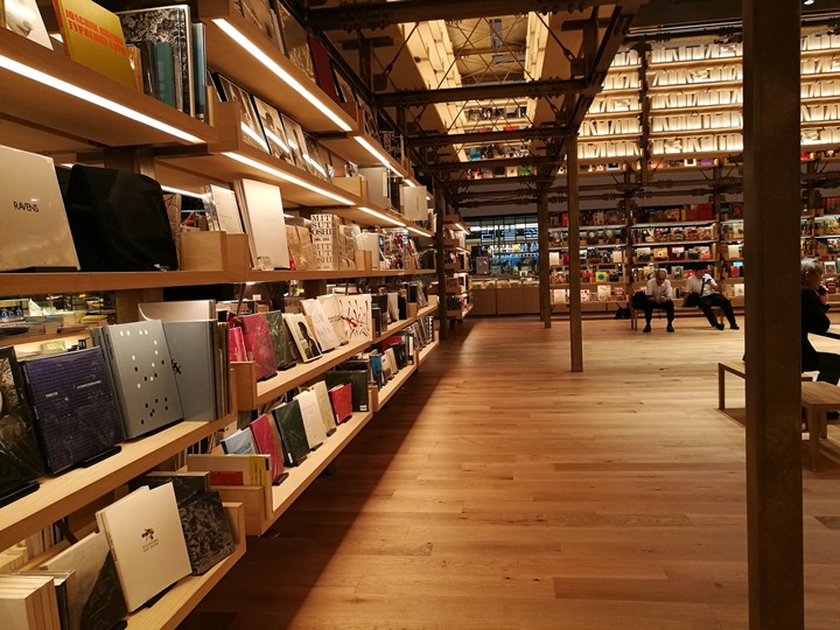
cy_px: 315
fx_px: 655
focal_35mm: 27
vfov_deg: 51.4
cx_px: 420
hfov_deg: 65.3
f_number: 2.2
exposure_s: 1/50
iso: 160
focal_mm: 4.5
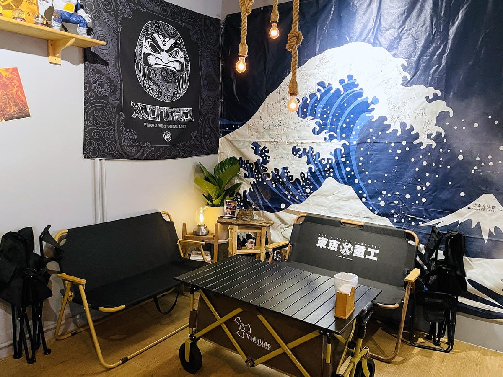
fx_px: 378
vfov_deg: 53.1
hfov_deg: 67.3
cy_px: 188
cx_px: 252
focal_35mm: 26
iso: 500
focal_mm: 4.2
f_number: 1.6
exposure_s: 1/30
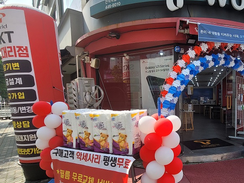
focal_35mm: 22
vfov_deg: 60.3
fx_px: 155
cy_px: 114
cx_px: 183
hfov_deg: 71.2
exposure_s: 1/744
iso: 64
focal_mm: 2.2
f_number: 2.2
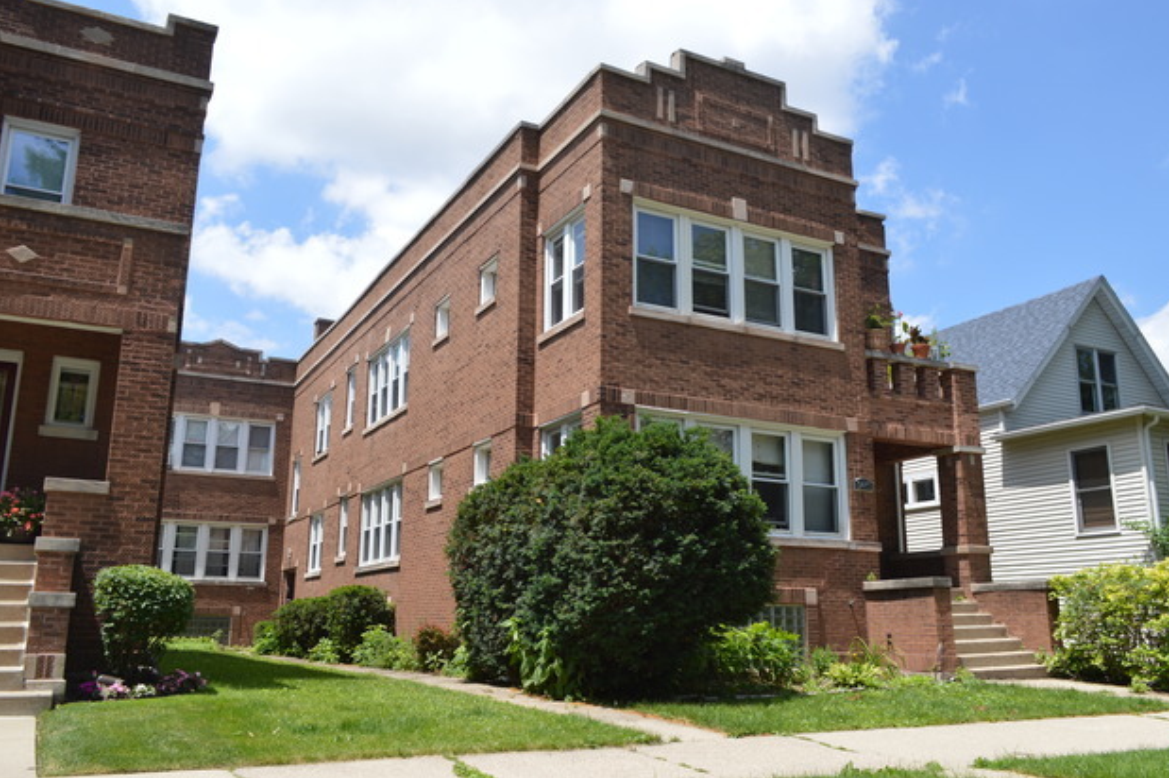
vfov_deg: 42.3
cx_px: 593
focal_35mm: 31
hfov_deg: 60.3
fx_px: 1006
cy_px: 380
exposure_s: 1/200
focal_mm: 20
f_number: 8
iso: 100
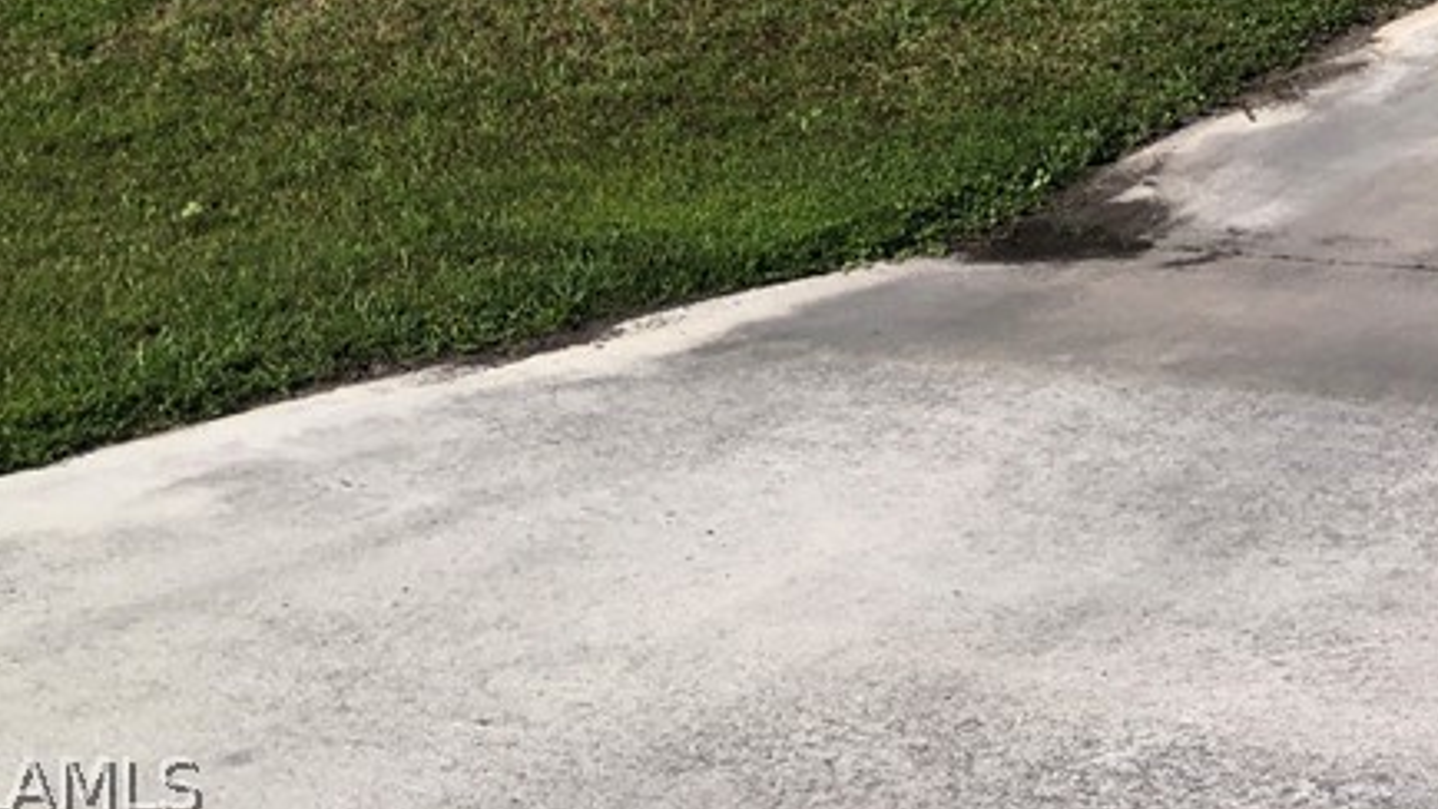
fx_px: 2745
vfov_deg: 15.4
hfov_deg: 27.5
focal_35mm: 72
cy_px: -434
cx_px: 1481
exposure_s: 1/3472
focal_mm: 3.99
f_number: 1.8
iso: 25
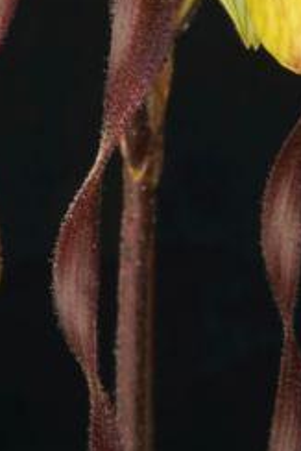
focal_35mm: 273
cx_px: 202
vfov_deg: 7.2
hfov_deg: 5.0
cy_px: -486
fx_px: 3419
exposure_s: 1/25
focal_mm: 65
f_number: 16
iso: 250
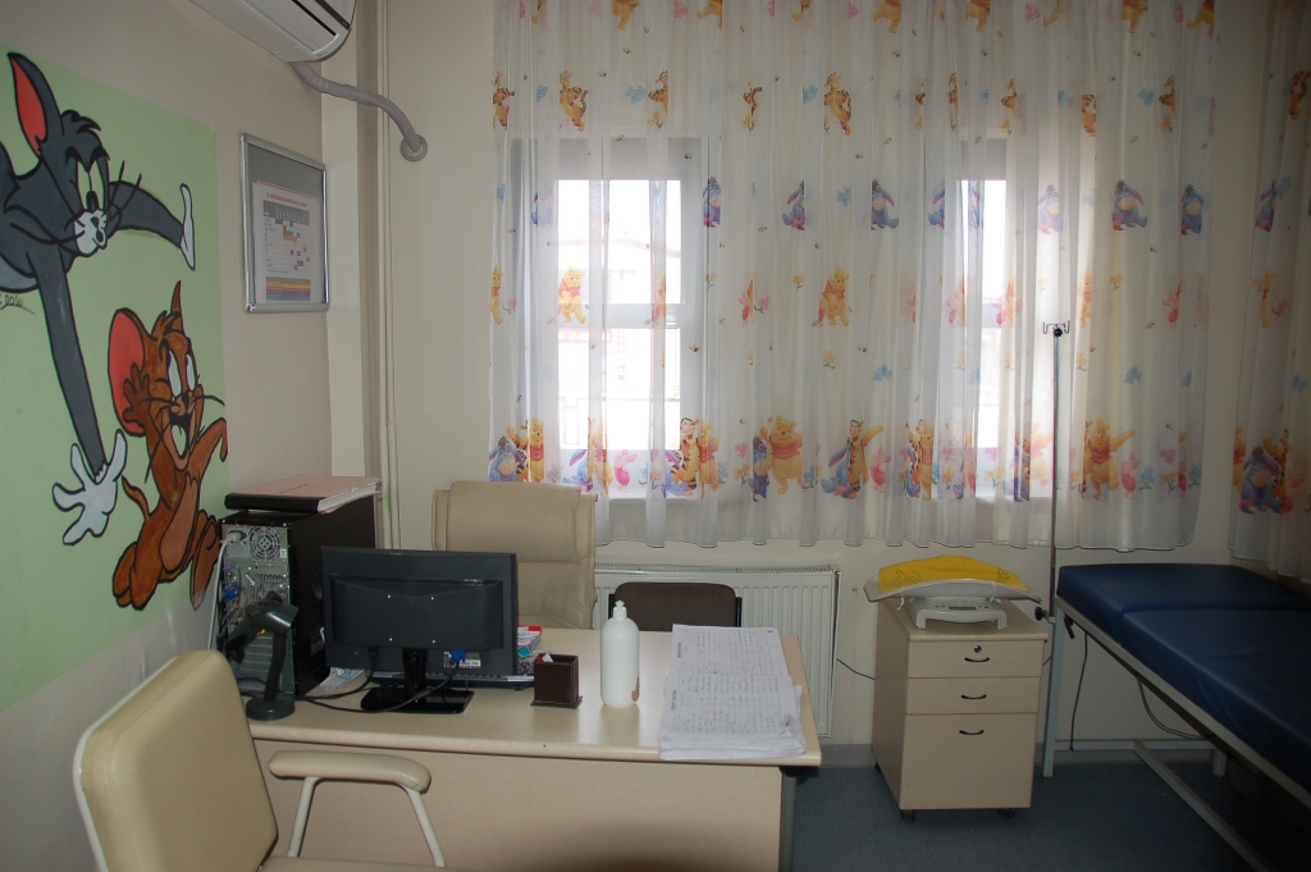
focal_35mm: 27
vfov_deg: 47.9
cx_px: 656
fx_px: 982
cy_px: 436
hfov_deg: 67.4
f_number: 3.5
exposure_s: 1/60
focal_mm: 18
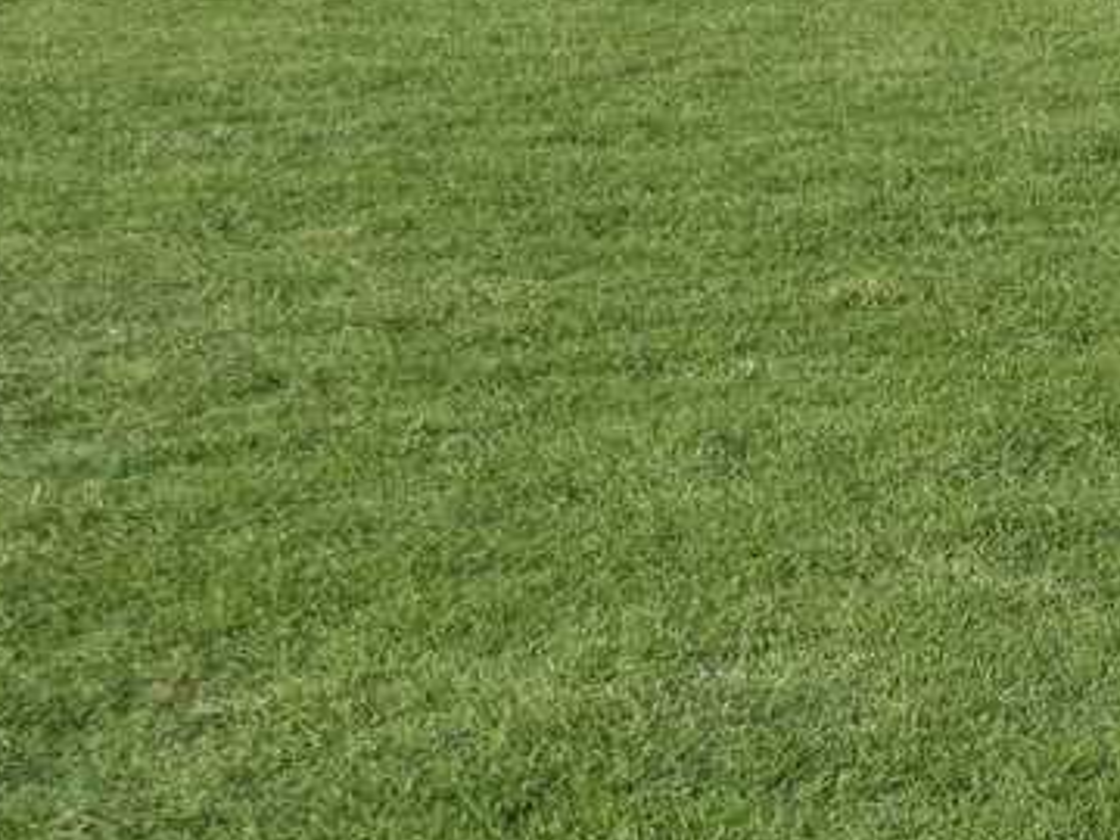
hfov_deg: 17.9
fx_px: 3106
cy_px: -180
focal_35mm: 96
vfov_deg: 14.9
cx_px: 1745
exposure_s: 1/6173
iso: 80
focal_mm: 6.76
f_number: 1.78
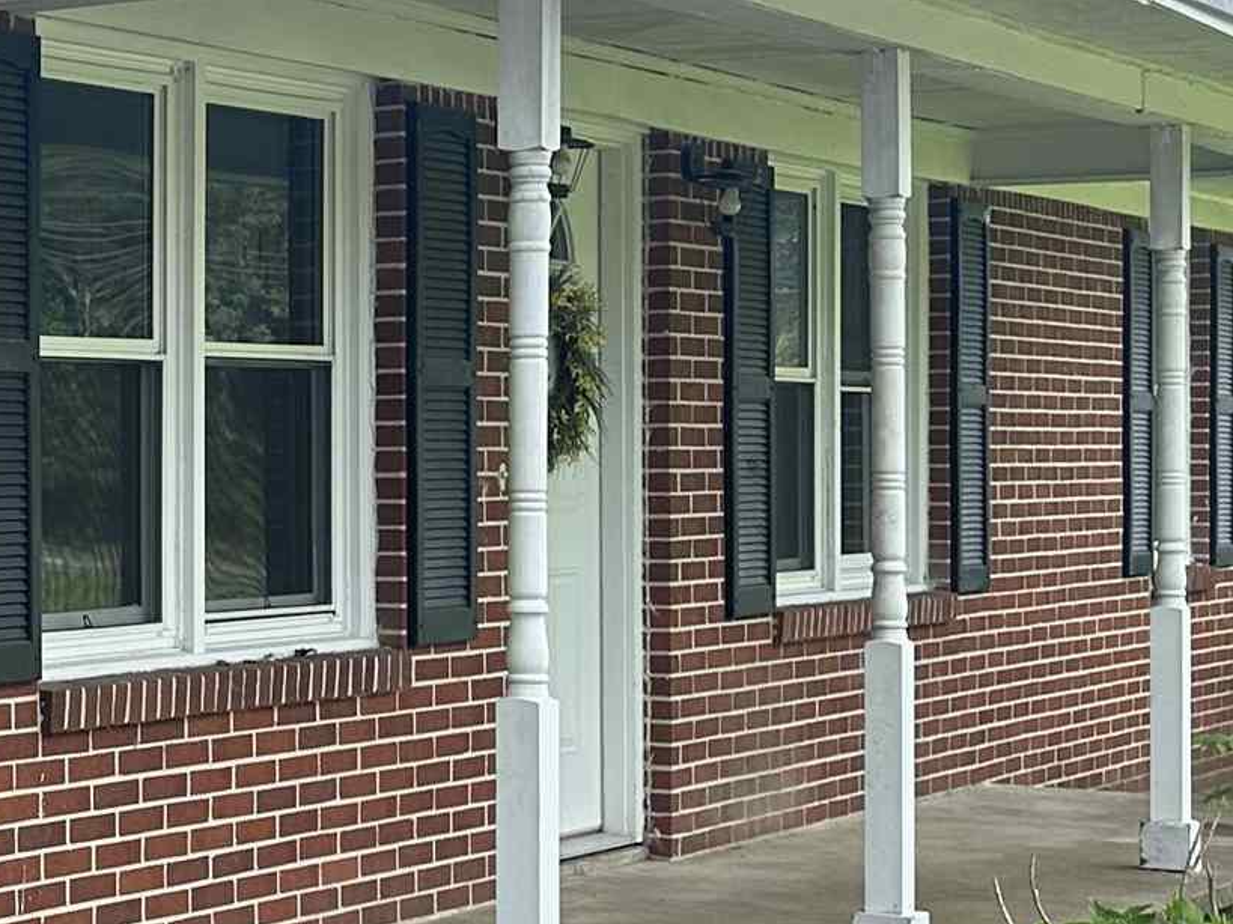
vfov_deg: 16.4
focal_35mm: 90
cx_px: -693
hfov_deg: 18.8
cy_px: 504
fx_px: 3205
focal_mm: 6.86
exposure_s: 1/1304
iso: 80
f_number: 1.78
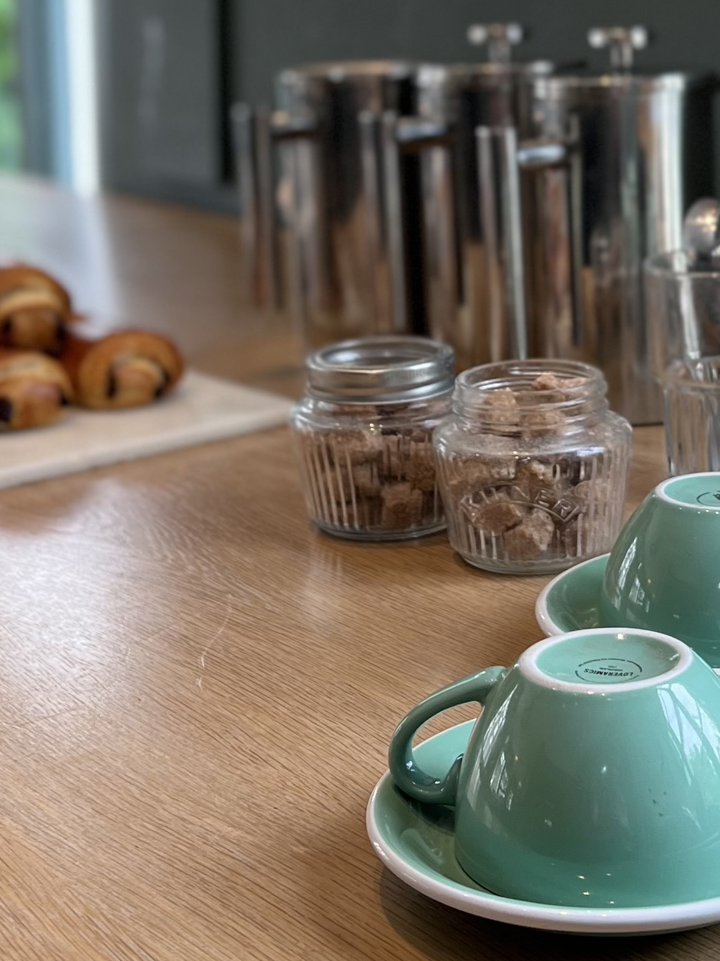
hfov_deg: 20.6
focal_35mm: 71
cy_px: 338
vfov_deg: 27.3
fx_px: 1970
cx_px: 476
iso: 64
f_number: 1.5
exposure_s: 1/121
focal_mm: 5.7
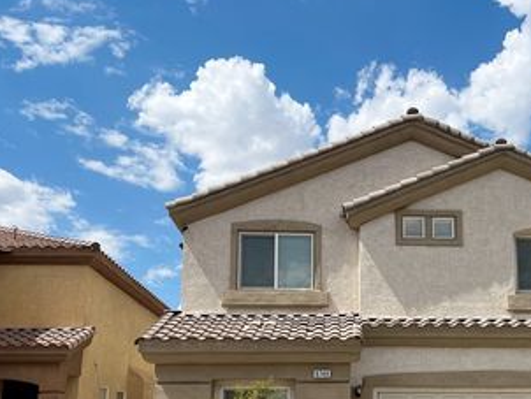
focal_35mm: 43
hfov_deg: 42.8
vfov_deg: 32.8
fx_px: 660
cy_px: 314
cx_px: 378
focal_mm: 5.7
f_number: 1.5
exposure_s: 1/6993
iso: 50
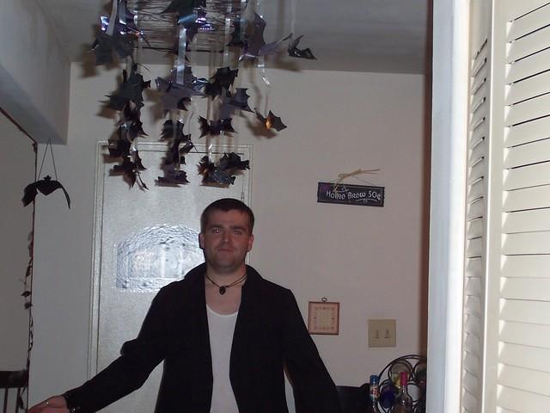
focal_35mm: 71
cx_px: 275
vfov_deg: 20.7
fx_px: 1128
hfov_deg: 27.4
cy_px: 206
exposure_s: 1/90
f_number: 4
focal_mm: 10.8
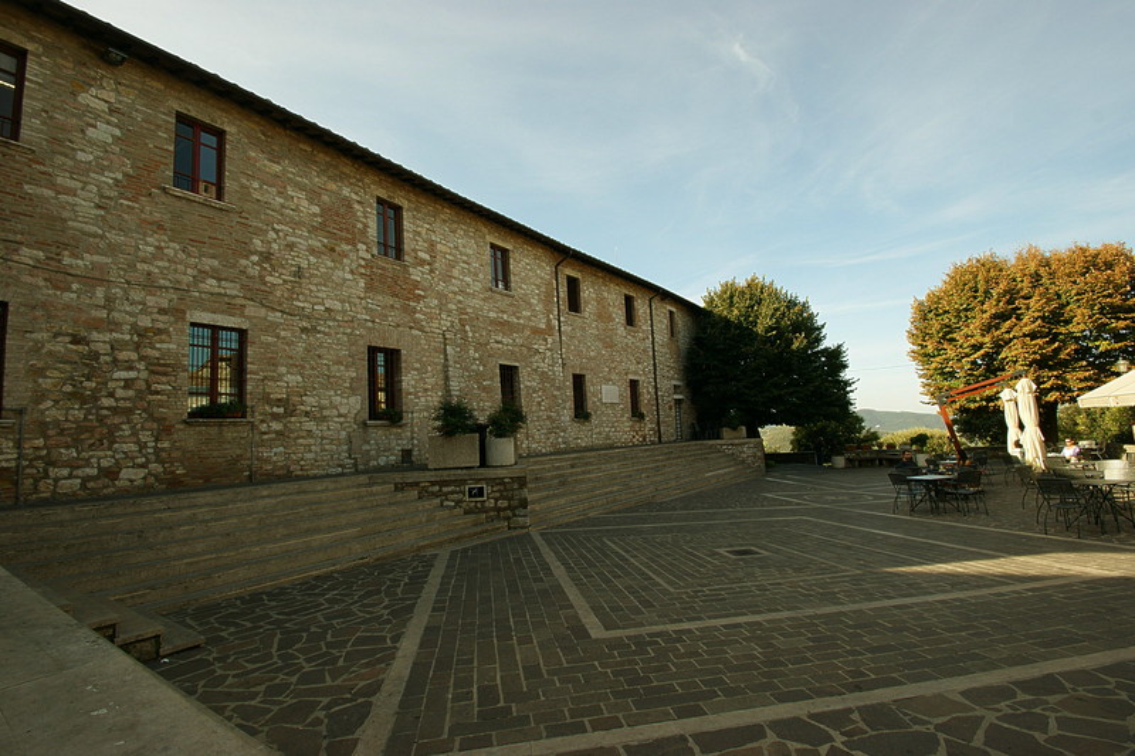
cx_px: 568
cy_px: 378
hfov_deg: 100.4
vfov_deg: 77.3
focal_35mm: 15
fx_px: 473
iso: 100
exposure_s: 1/80
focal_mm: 10
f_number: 10
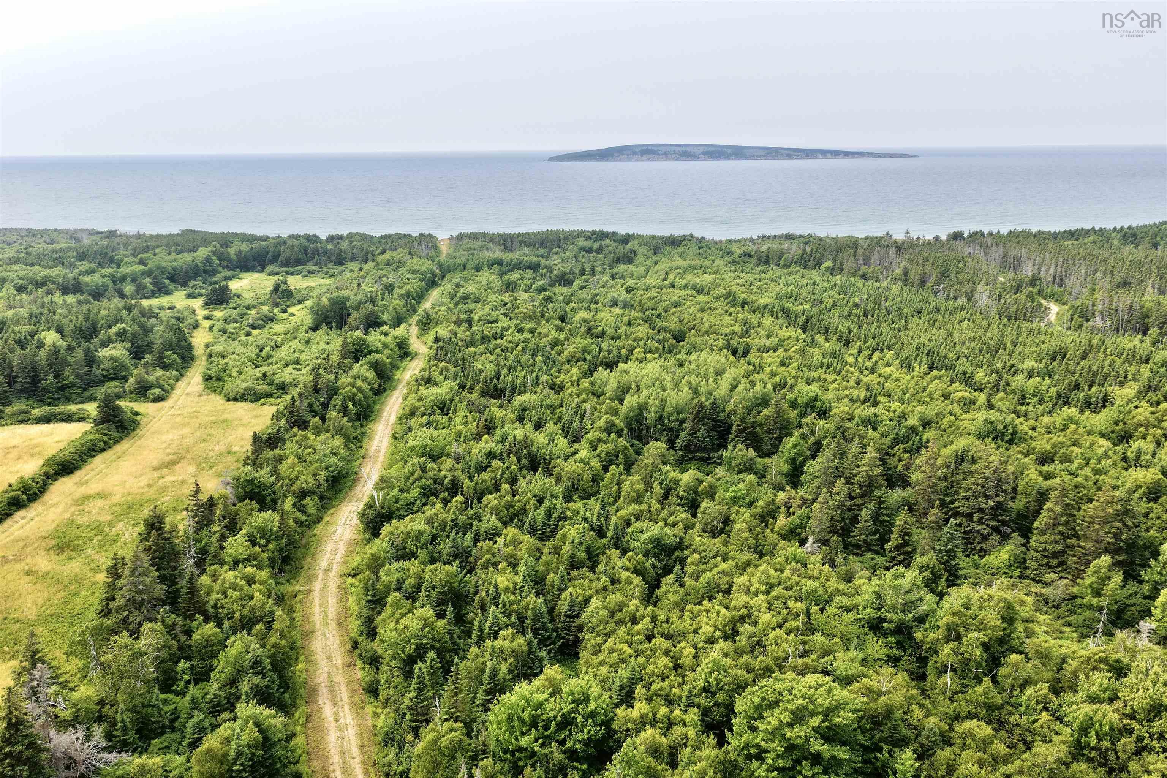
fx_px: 908
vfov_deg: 46.4
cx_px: 584
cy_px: 389
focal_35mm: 28
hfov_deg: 65.5
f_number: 2.8
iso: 130
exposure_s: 1/725
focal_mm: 14.45
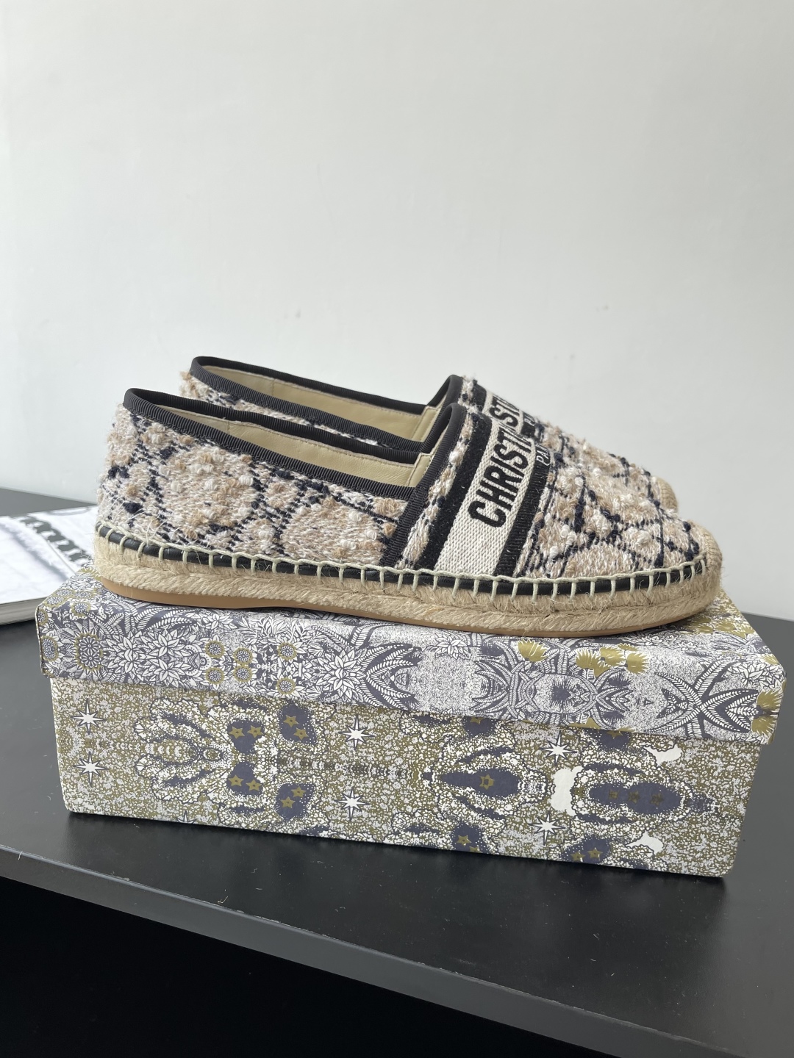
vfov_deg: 69.4
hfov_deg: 54.9
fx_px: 765
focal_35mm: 25
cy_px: 529
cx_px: 397
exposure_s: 1/704
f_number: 1.6
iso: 32
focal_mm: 5.1
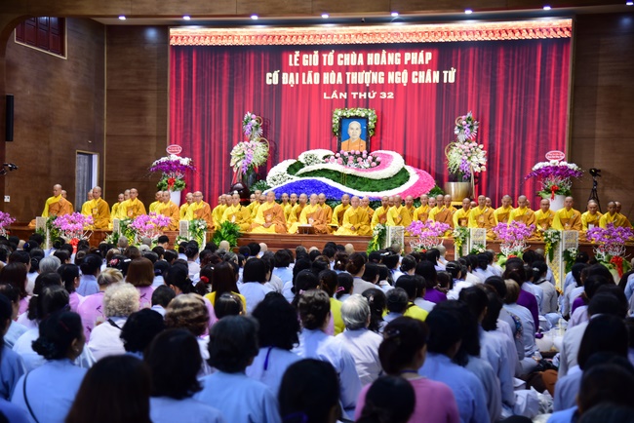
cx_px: 317
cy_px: 212
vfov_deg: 20.9
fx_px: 1145
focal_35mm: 65
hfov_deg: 30.9
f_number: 4
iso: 800
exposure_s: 1/50
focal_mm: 65
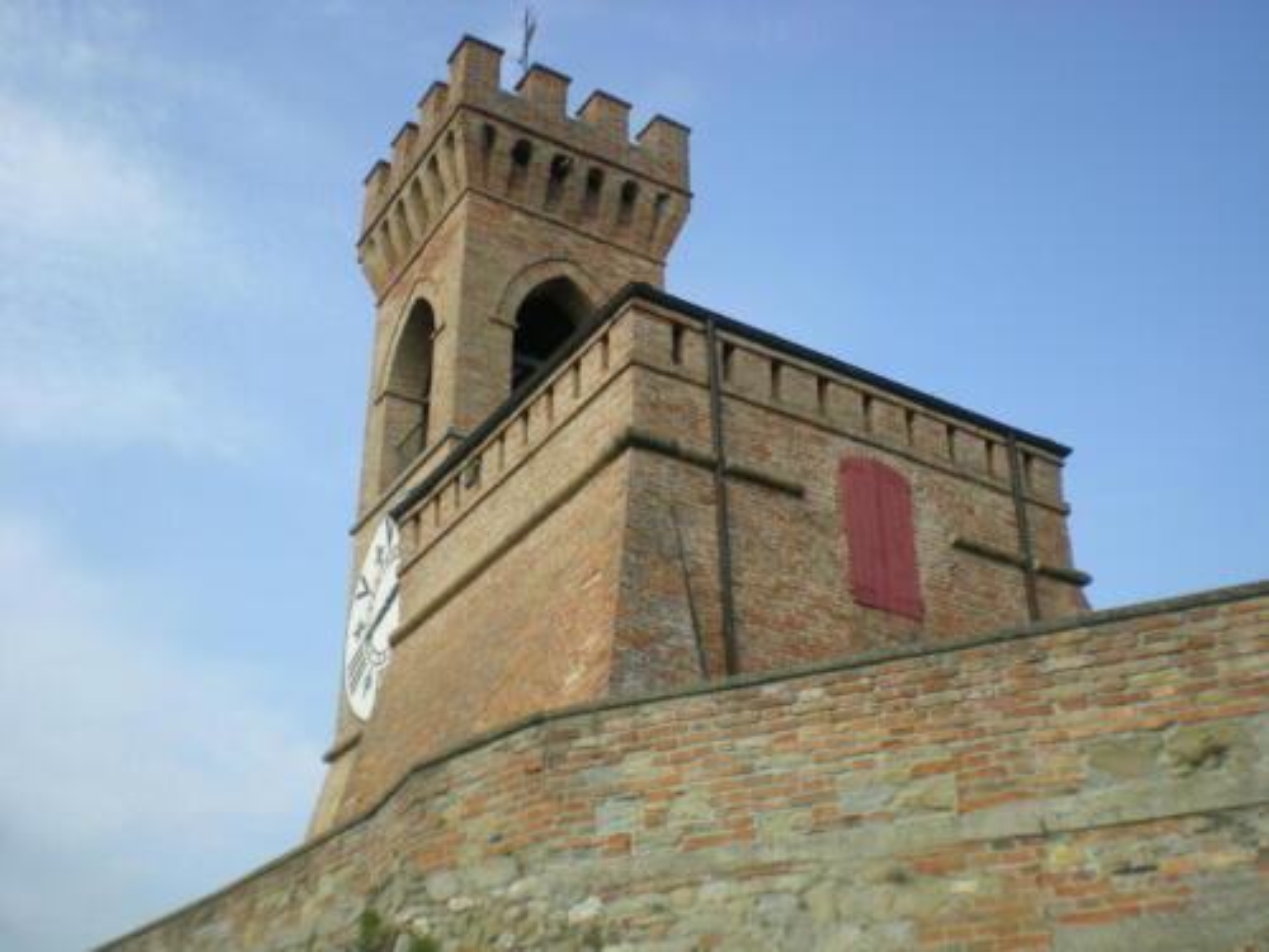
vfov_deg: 37.7
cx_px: 634
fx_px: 1393
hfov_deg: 49.0
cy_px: 476
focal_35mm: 38
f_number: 4.6
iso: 50
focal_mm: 6.3
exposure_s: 1/240
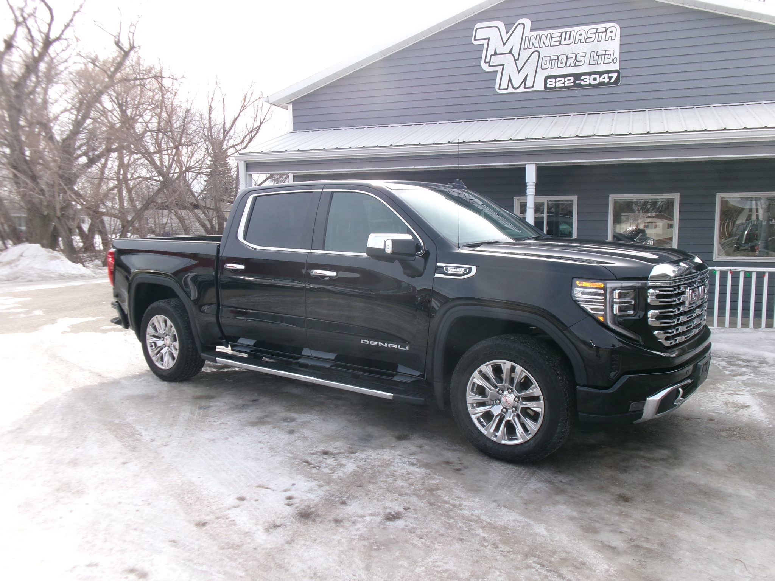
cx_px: 388
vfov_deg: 49.7
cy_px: 290
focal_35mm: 28
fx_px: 627
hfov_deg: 63.4
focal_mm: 5.1
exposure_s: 1/38
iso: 100
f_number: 10.8
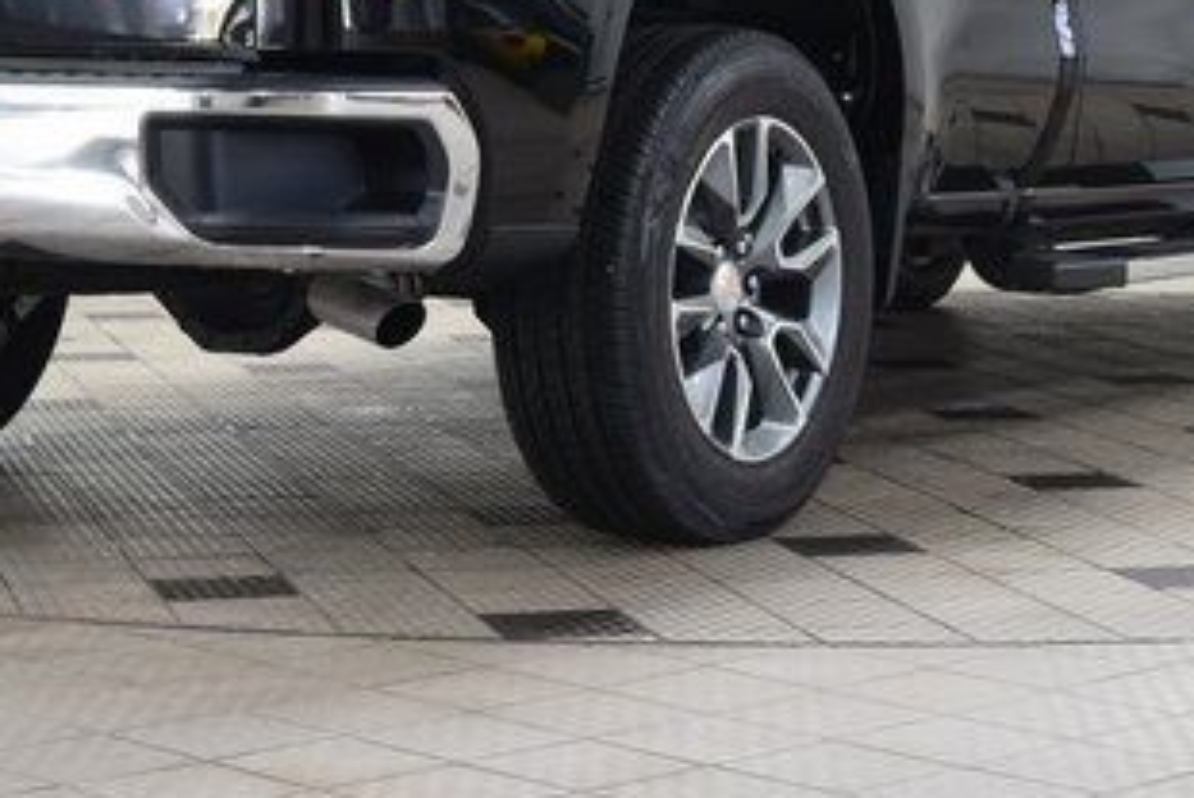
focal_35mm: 111
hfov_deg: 18.4
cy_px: 29
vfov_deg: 12.2
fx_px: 3685
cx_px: 514
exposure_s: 1/15
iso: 640
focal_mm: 36
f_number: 6.3
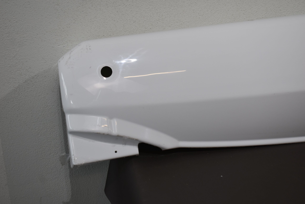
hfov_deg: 37.8
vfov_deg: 25.8
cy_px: 102
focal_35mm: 52
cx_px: 152
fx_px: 445
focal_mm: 35
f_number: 5.6
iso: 220
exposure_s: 1/125
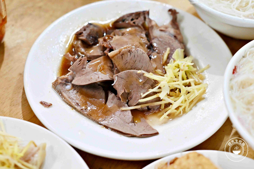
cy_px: 84
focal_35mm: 75
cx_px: 127
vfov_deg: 18.2
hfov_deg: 27.0
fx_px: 529
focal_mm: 50
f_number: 3.2
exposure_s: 1/200
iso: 1400
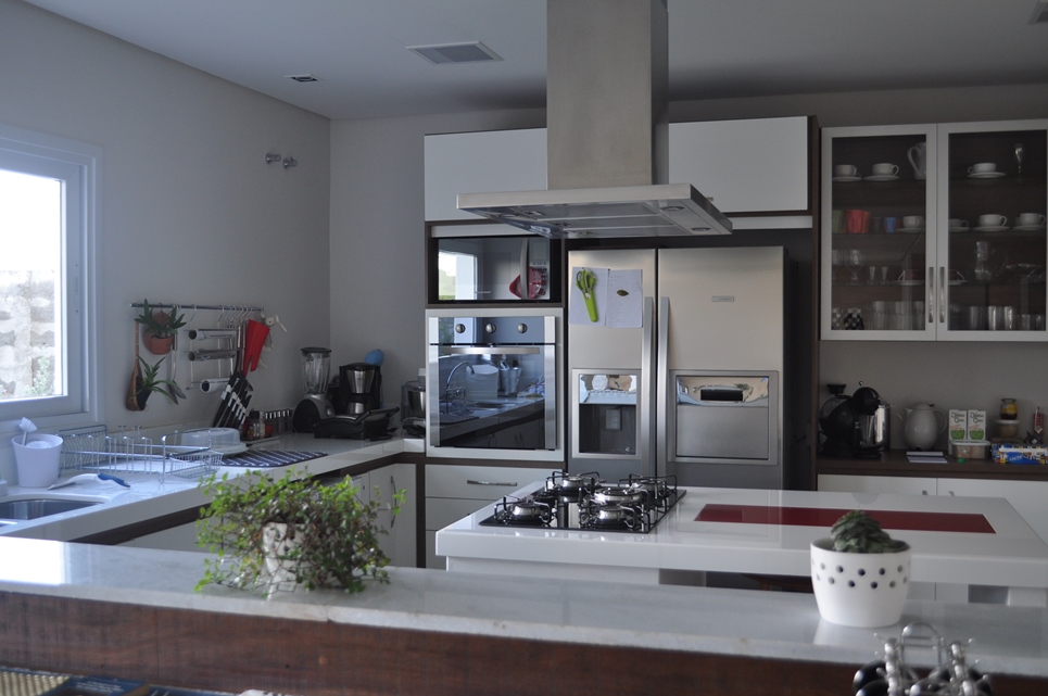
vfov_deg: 36.8
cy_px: 348
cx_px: 524
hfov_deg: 53.2
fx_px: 1047
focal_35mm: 36
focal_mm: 24
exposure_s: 1/40
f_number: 4
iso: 400
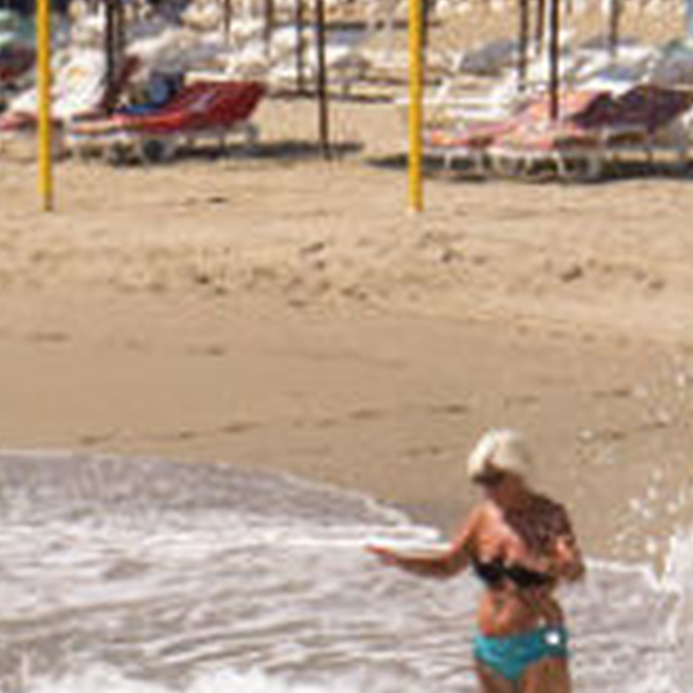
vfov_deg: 5.7
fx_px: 6976
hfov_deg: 5.6
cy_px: -76
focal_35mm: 308
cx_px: -504
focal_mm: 35
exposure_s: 1/400
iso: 200
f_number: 11
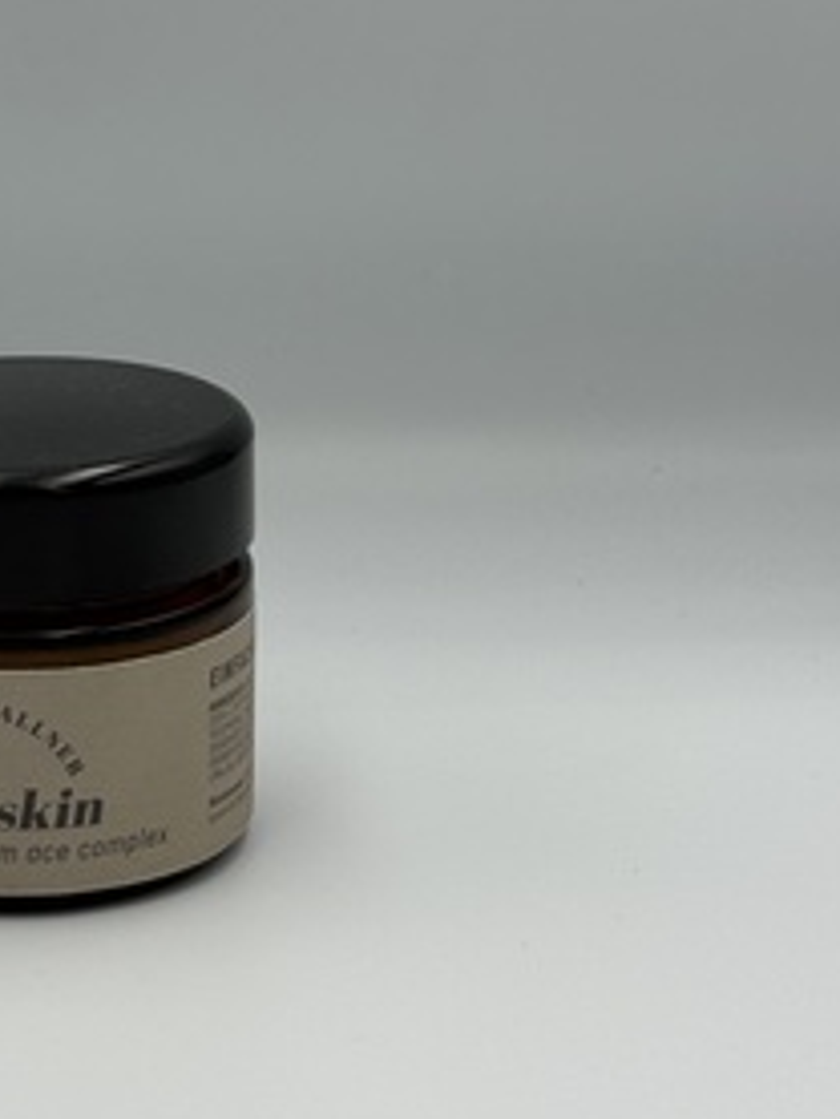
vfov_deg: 18.8
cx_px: 32
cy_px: 311
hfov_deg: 14.1
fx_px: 3362
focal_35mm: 104
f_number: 1.78
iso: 64
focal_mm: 6.76
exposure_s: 1/1312
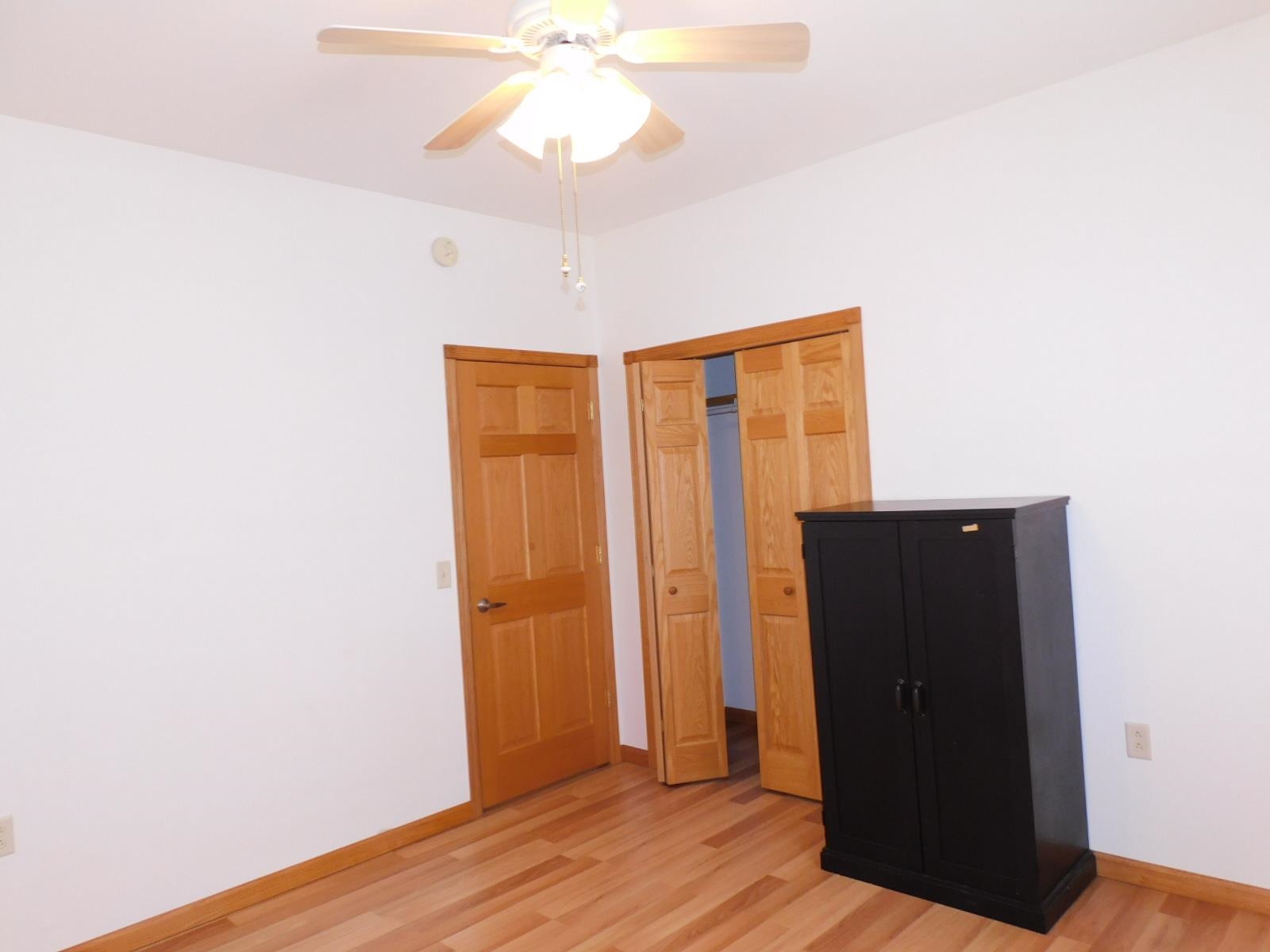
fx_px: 881
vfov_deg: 56.8
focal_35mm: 24
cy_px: 476
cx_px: 635
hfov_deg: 71.6
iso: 200
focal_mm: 4.3
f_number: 3.3
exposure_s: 1/30
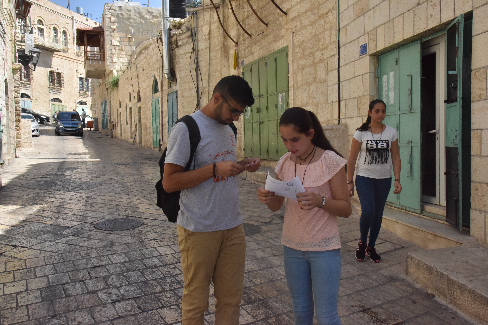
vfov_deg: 42.3
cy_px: 162
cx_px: 244
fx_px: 420
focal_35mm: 31
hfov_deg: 60.3
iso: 2500
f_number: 18
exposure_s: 1/1250
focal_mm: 31
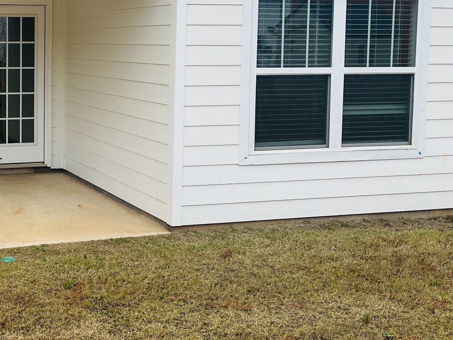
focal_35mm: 57
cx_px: 24
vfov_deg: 25.4
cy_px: 95
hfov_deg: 31.7
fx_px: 746
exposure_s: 1/1497
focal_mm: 5.1
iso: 50
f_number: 1.6
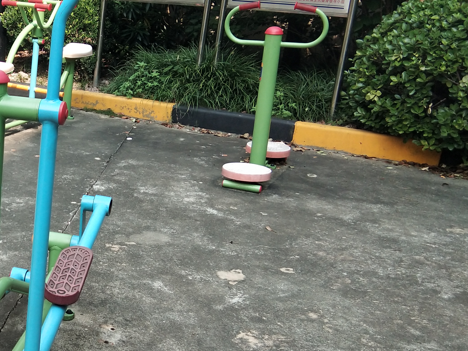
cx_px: 1
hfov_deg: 29.2
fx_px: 838
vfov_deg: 23.7
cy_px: 177
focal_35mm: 62
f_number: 2.2
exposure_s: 1/398
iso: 50
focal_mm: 3.69
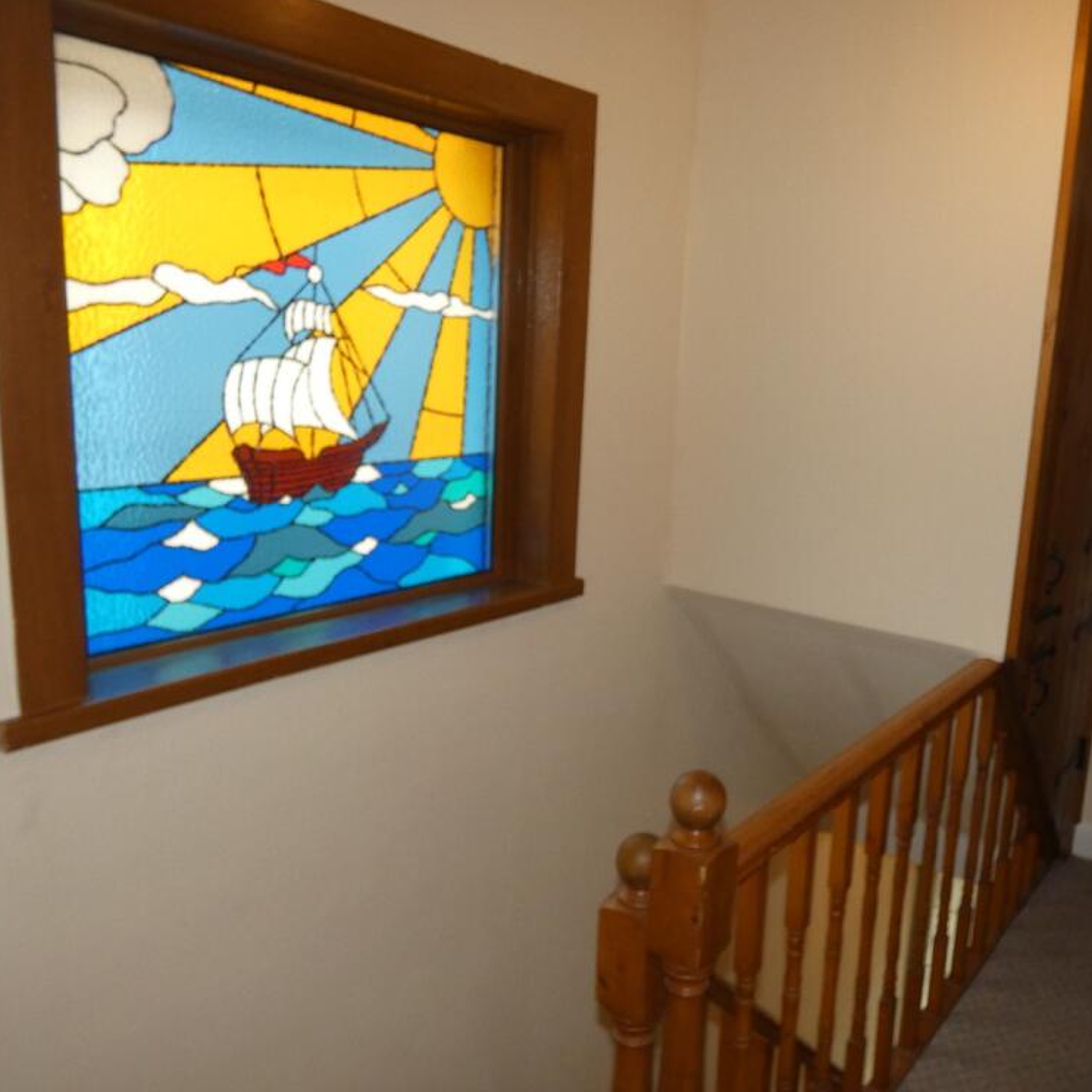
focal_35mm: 28
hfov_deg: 56.1
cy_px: 551
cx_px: 725
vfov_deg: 57.3
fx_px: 999
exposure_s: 1/125
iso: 250
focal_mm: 4.1
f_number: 3
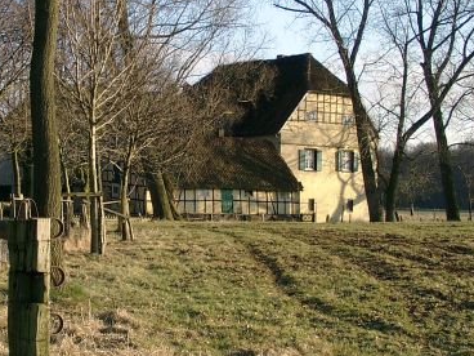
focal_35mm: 74
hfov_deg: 26.2
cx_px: 152
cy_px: 126
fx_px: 1013
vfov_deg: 19.9
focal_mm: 7.13
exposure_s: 1/298
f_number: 4
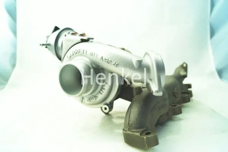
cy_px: 76
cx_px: 114
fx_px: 209
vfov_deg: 39.9
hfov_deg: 57.2
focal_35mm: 33
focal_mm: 22
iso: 125
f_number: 4
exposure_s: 1/160
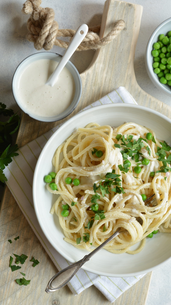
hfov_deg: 7.3
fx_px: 1334
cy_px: 152
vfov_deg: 13.0
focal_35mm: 166
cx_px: 91
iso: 200
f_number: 10
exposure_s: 1/8
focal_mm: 105
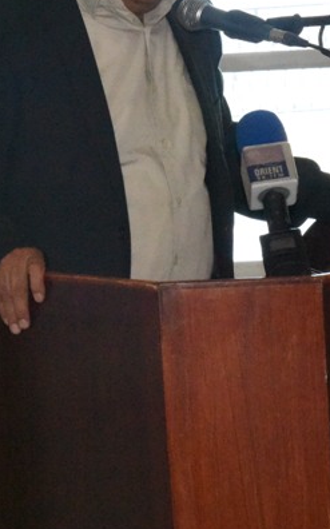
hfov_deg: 7.5
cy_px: 137
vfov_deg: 12.0
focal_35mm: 174
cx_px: -94
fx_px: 2507
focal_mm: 66
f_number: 14
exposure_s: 1/250
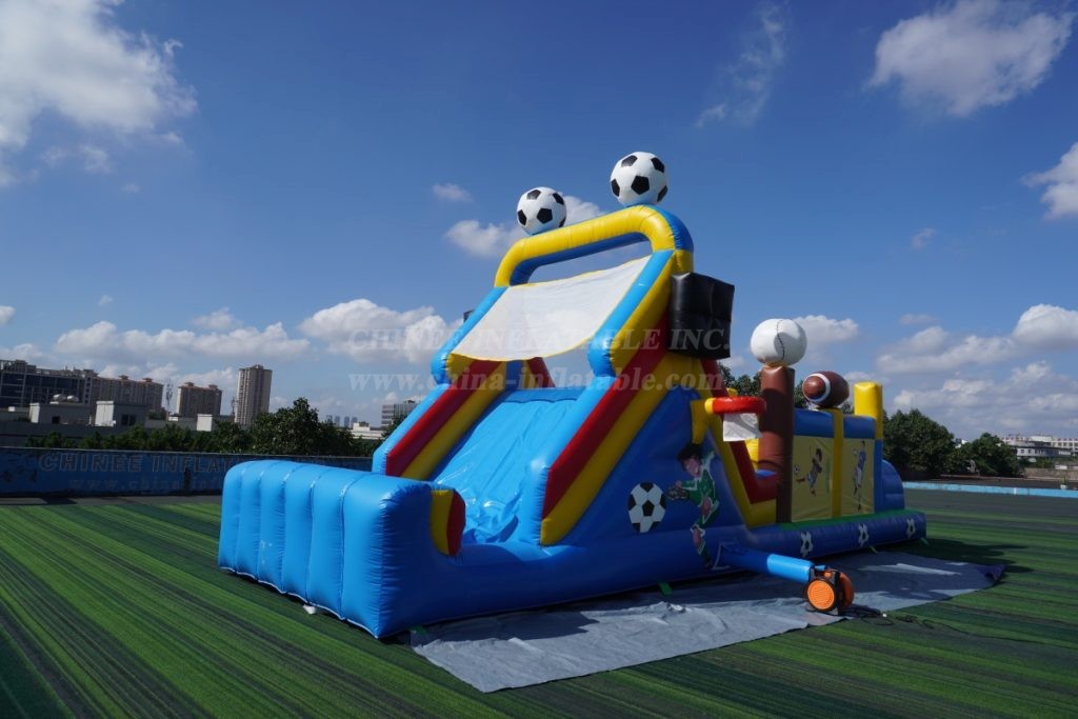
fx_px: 719
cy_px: 360
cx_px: 539
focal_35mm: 24
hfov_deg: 73.7
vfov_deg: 53.1
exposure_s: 1/500
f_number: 8
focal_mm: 16
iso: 100
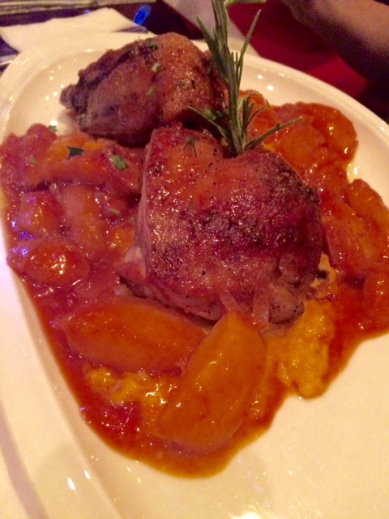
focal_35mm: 29
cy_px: 260
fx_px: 435
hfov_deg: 48.2
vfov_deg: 61.7
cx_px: 194
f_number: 2.2
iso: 500
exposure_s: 1/15
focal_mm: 4.15
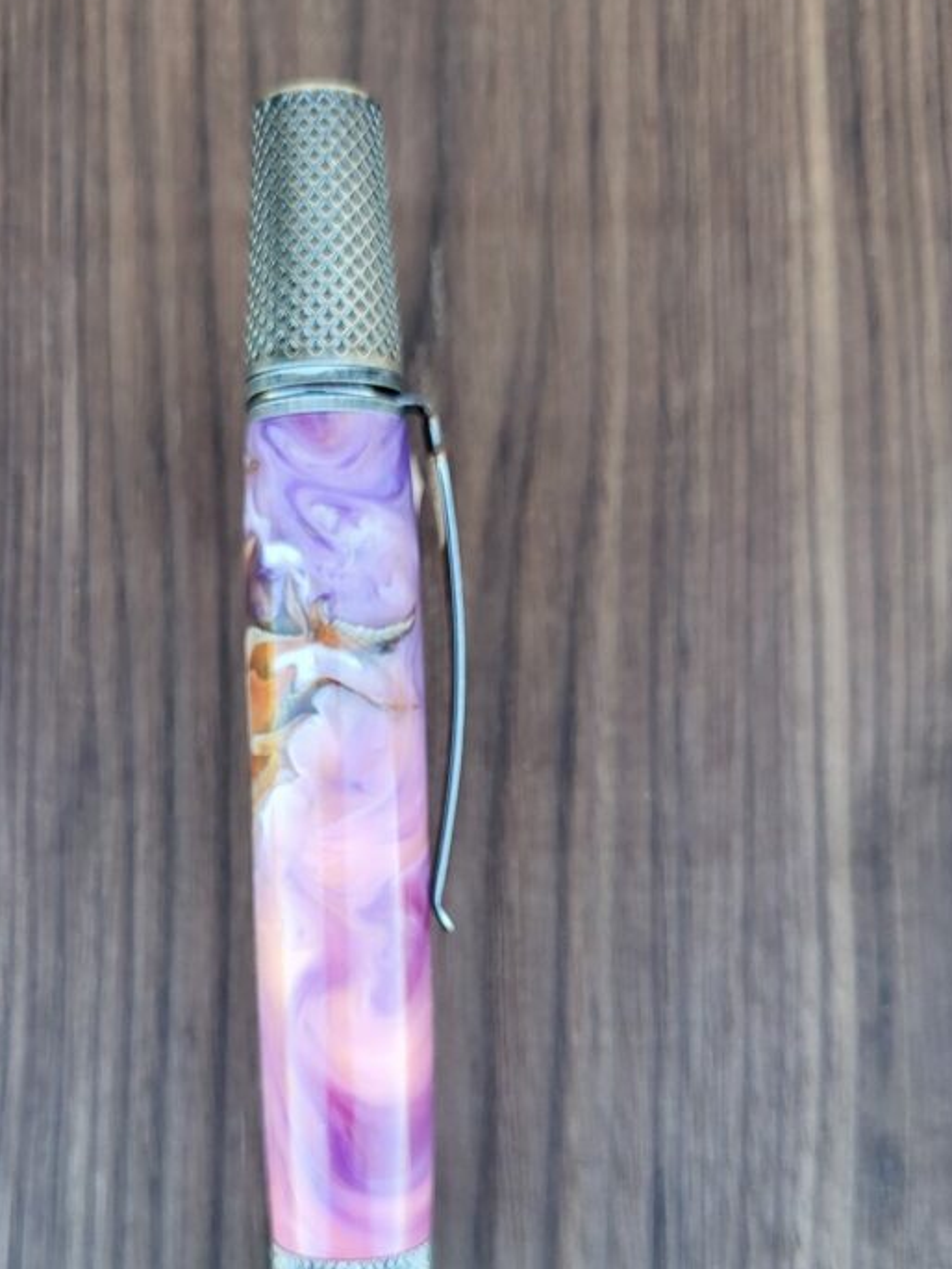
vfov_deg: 45.2
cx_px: 380
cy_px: 823
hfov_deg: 35.0
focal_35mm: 41
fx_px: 1503
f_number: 1.8
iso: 80
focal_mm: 5.4
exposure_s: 1/100
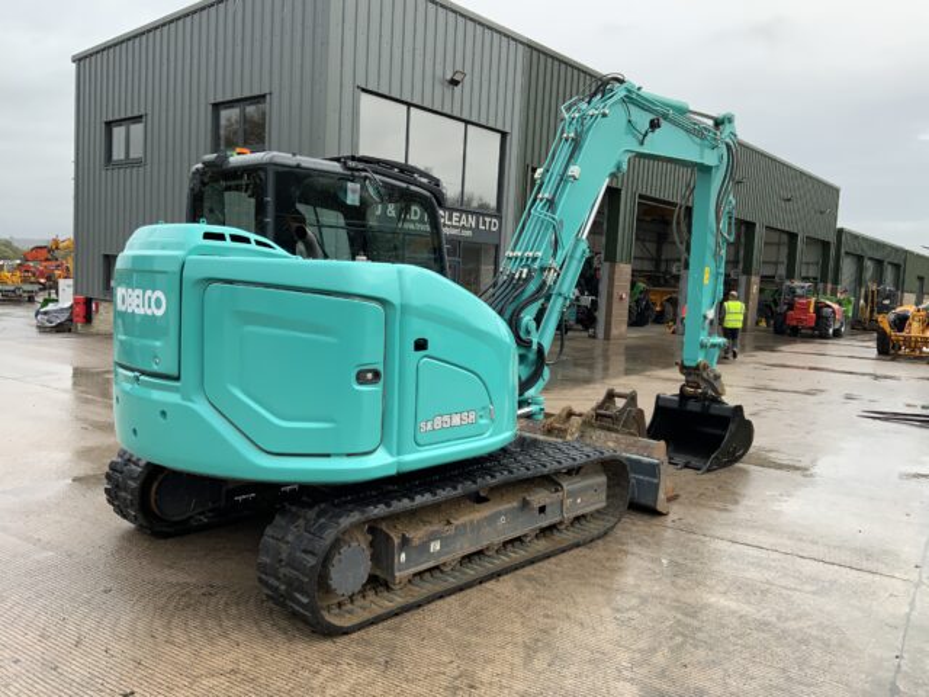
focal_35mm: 29
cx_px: 464
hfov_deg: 61.7
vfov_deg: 48.2
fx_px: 778
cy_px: 348
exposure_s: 1/333
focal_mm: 3
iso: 16
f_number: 1.8
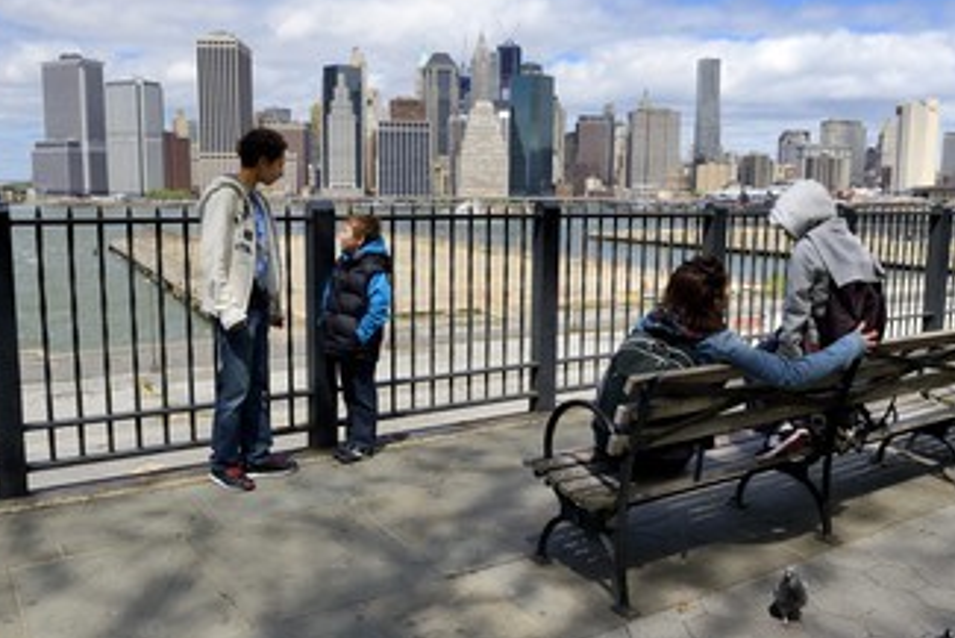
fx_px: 823
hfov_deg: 60.3
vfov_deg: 42.4
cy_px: 318
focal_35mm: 31
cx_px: 479
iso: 400
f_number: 16
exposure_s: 1/320
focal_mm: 24
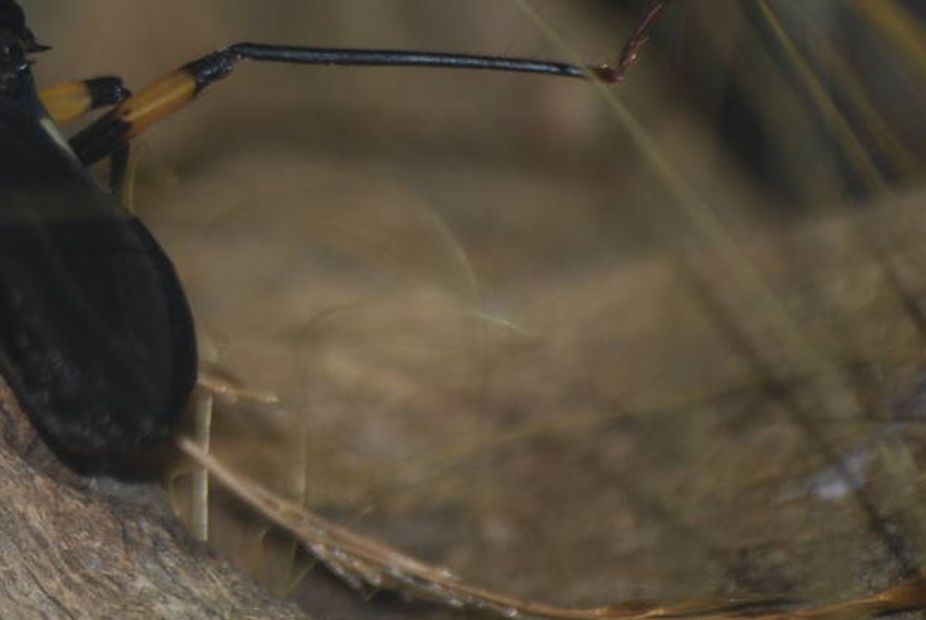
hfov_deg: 1.7
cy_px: 124
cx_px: -109
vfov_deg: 1.2
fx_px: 30801
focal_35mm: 1196
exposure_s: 1/125
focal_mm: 300
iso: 110
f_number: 5.6
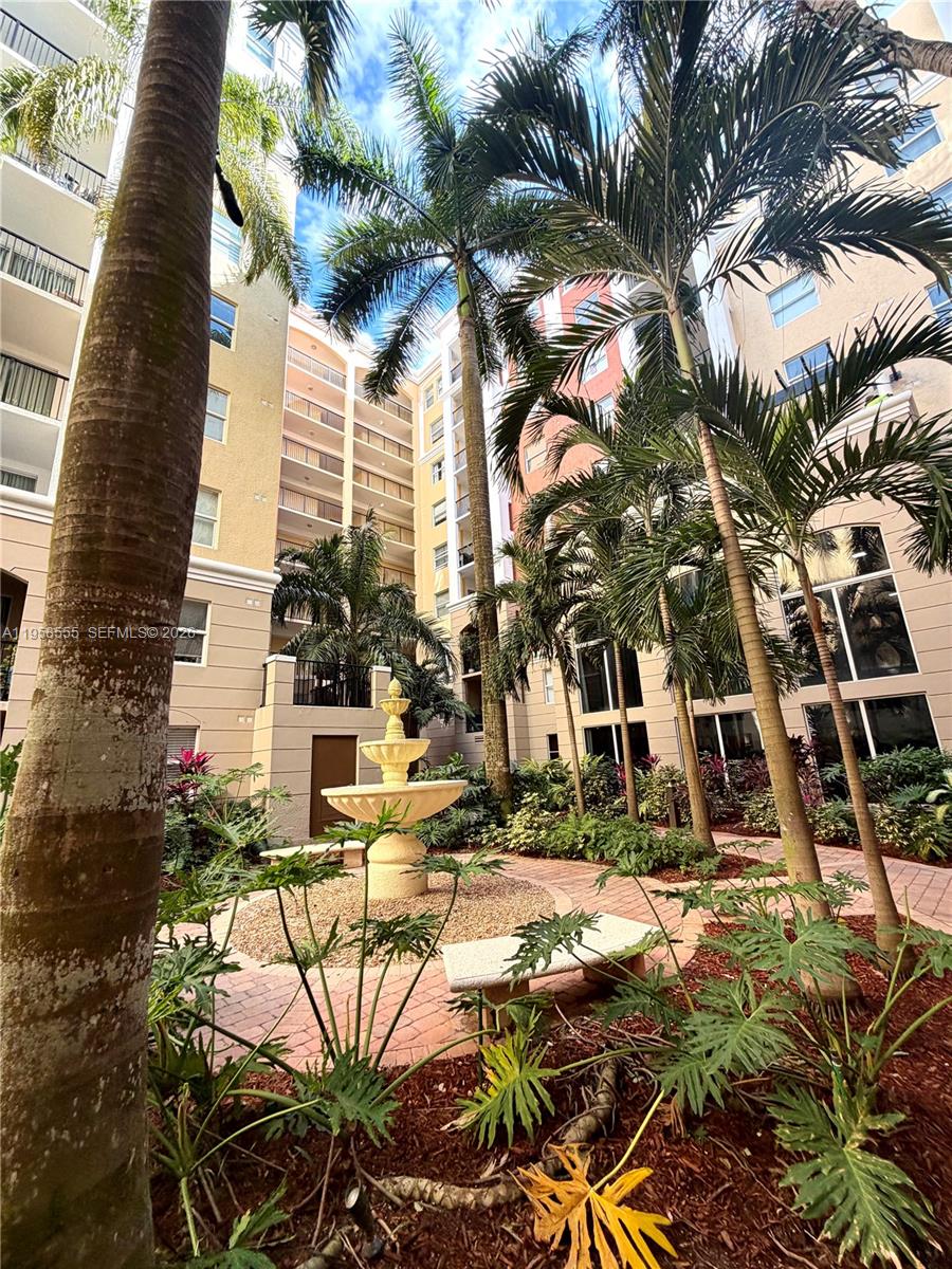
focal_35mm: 14
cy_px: 634
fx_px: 513
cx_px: 476
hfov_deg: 85.7
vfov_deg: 102.1
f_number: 2.2
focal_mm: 2.22
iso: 50
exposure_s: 1/149
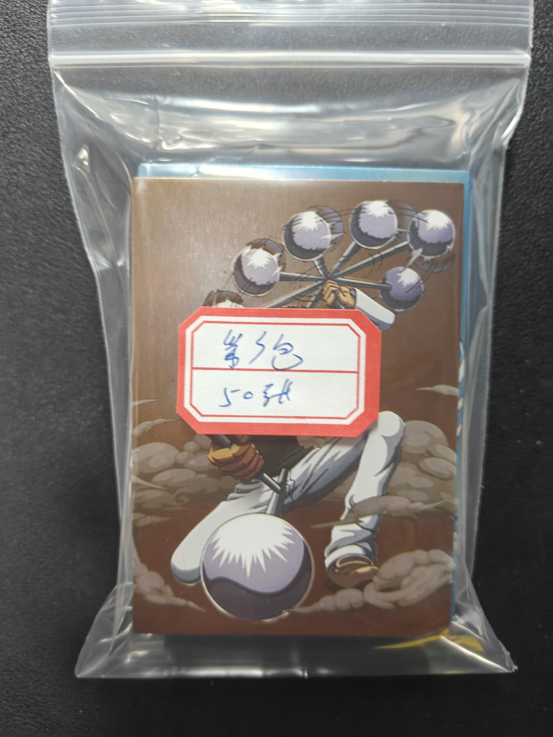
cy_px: 368
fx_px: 511
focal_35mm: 24
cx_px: 276
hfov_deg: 56.8
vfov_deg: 71.6
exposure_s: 1/45
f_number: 1.8
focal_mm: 5.59
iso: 160
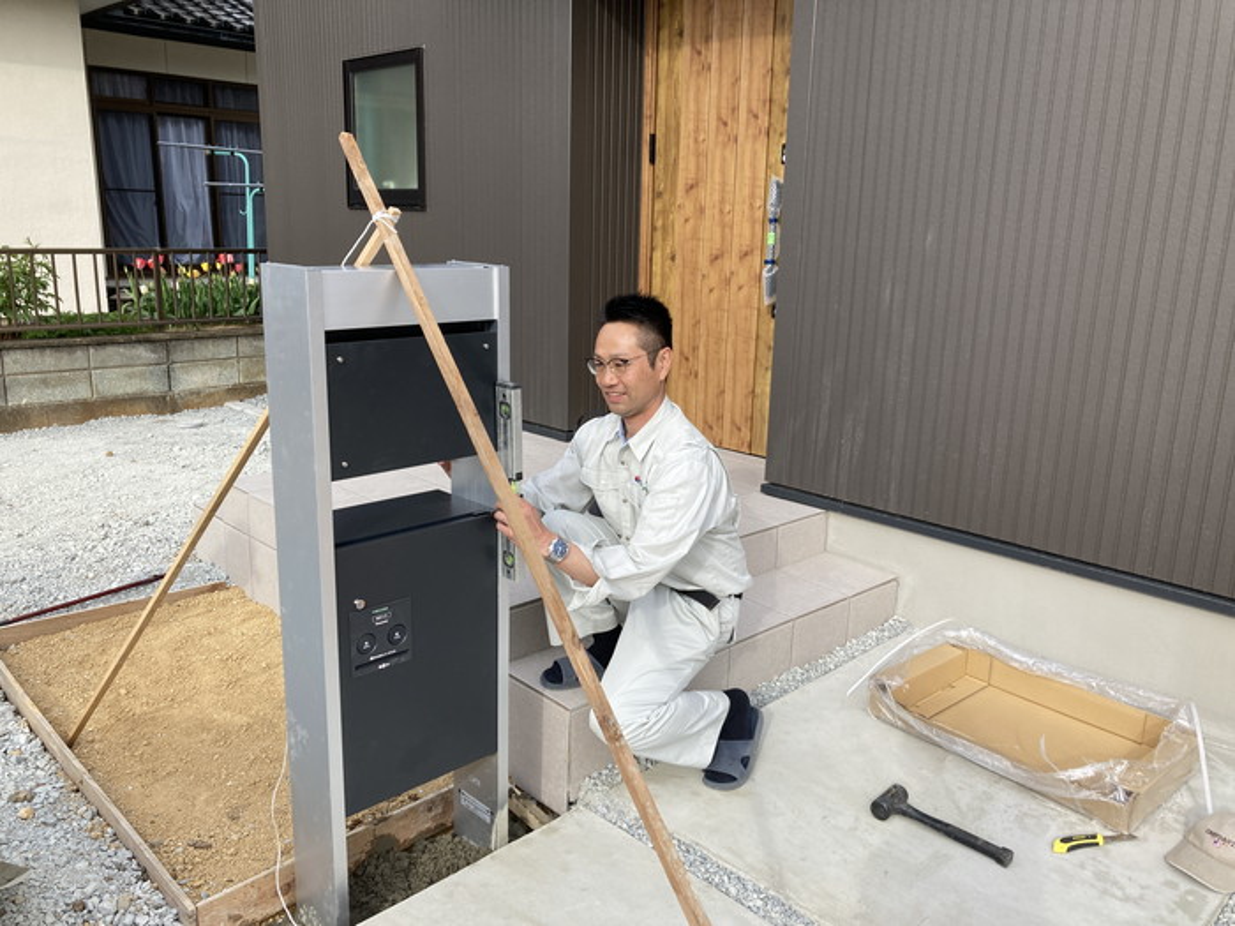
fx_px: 999
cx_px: 618
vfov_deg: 49.7
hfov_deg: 63.4
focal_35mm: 28
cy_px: 463
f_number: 1.8
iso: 20
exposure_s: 1/615
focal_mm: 3.99
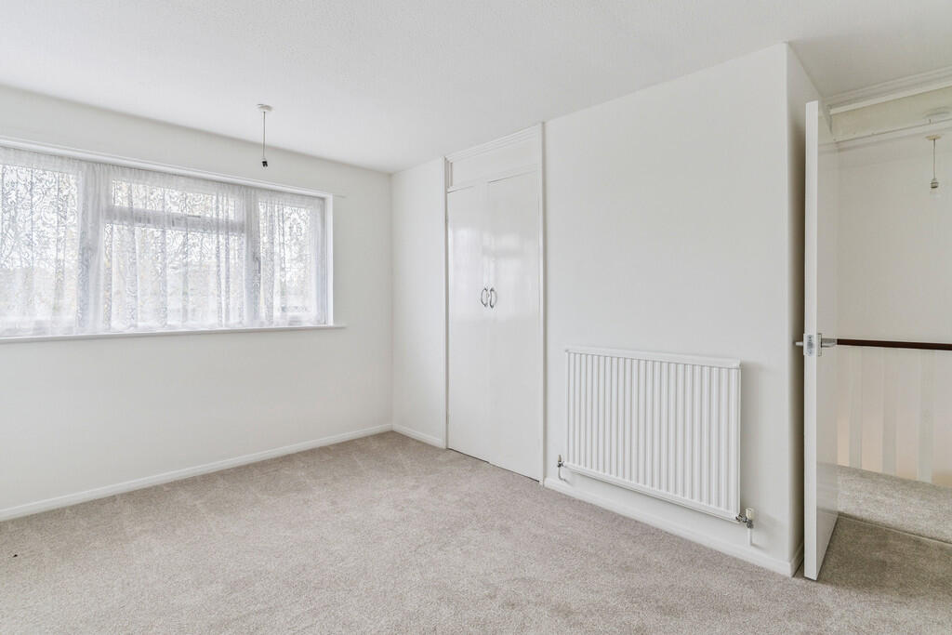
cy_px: 318
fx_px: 450
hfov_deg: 93.3
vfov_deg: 70.5
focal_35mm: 17
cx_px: 476
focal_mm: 17
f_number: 6.3
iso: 800
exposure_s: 1/80
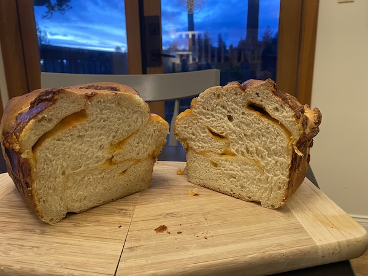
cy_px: 138
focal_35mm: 26
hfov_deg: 67.3
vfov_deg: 53.1
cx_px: 184
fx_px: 276
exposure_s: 1/60
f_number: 1.8
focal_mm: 4.25
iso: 500
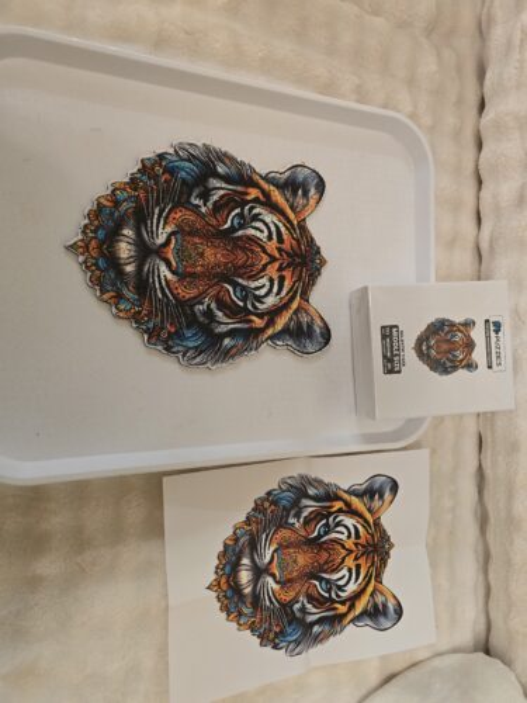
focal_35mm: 23
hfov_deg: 58.9
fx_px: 467
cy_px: 352
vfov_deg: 73.9
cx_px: 264
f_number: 1.7
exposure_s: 1/100
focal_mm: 6.3
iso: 1000
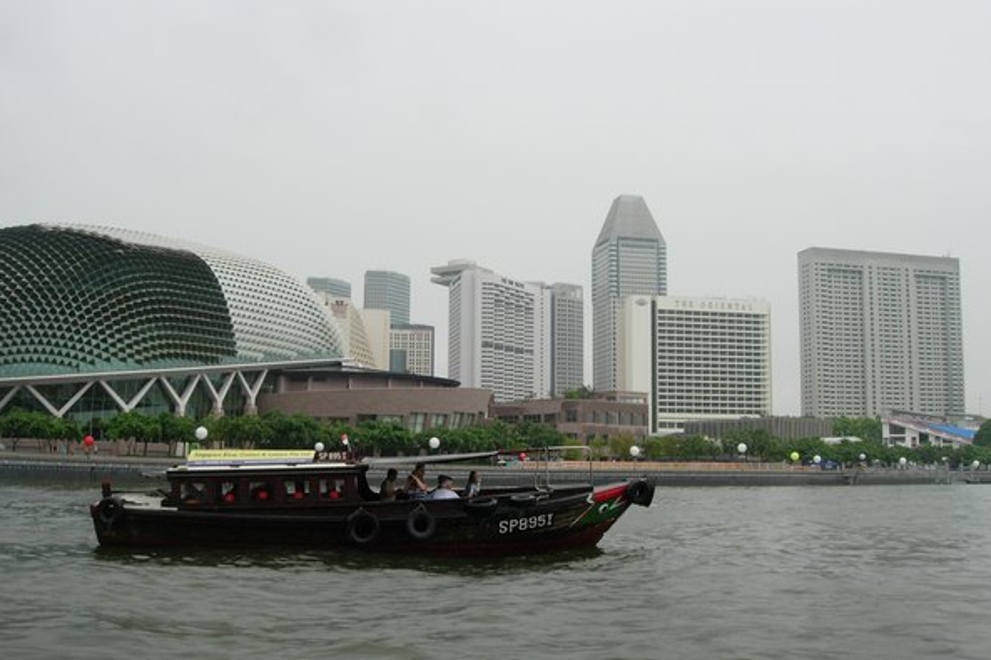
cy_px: 366
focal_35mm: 40
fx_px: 1101
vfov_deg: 33.4
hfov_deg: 48.5
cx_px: 495
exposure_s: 1/418
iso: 79
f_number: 4.8
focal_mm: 7.8
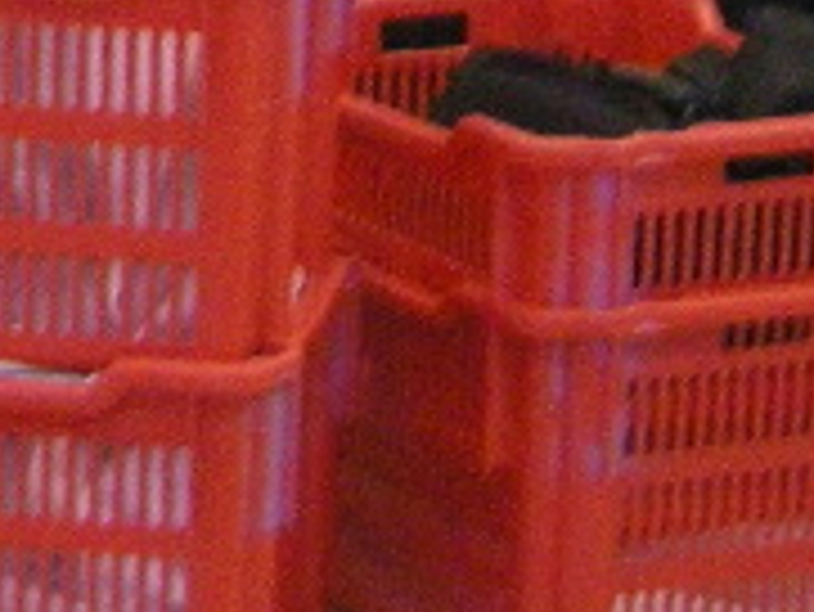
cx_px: -706
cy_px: -706
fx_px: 6000
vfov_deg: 5.7
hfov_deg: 7.5
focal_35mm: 255
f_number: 2.7
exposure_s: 1/15
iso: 400
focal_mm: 7.5
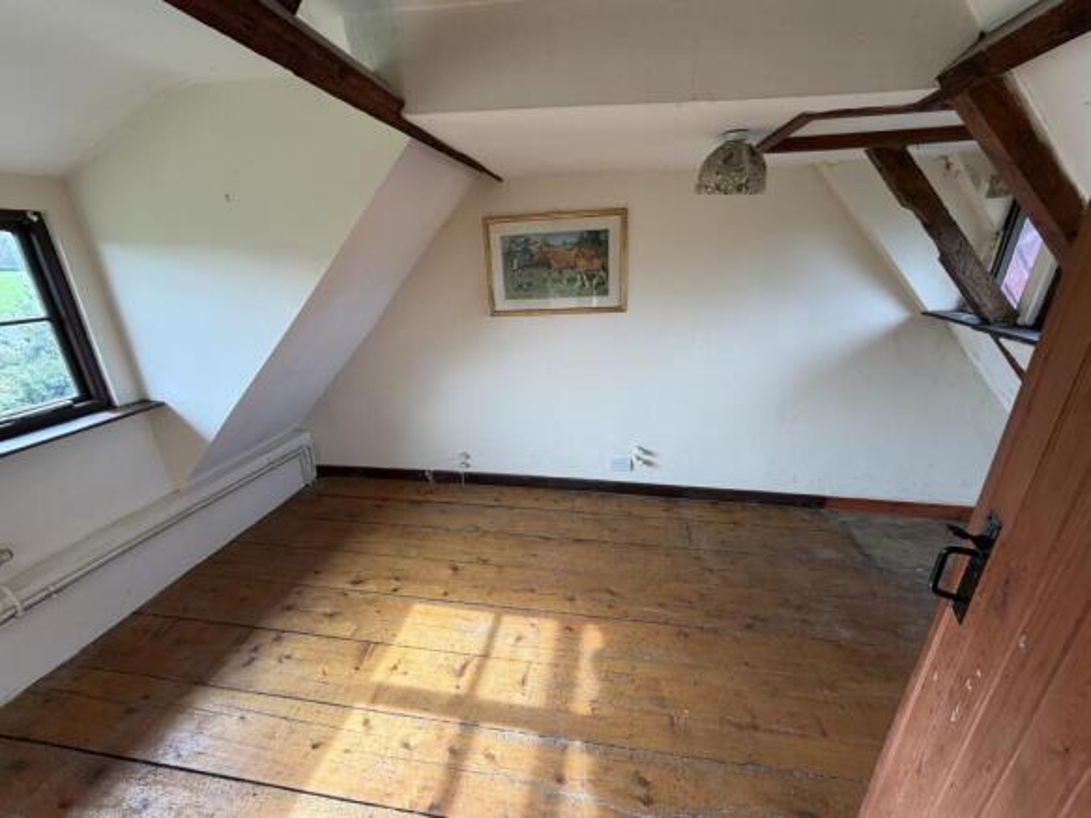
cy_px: 409
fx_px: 441
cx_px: 546
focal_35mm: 14
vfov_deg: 85.7
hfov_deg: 102.1
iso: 100
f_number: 2.2
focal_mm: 2.22
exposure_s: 1/100
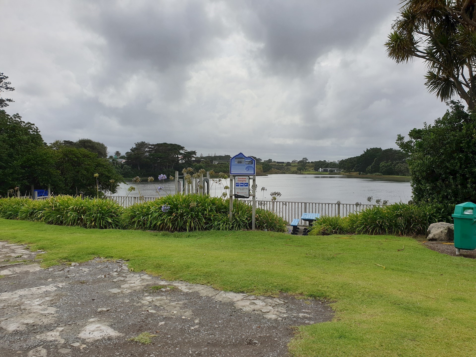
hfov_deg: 67.3
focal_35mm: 26
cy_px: 178
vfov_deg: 53.1
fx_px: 358
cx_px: 238
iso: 50
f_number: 2.4
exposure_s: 1/2320
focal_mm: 4.3
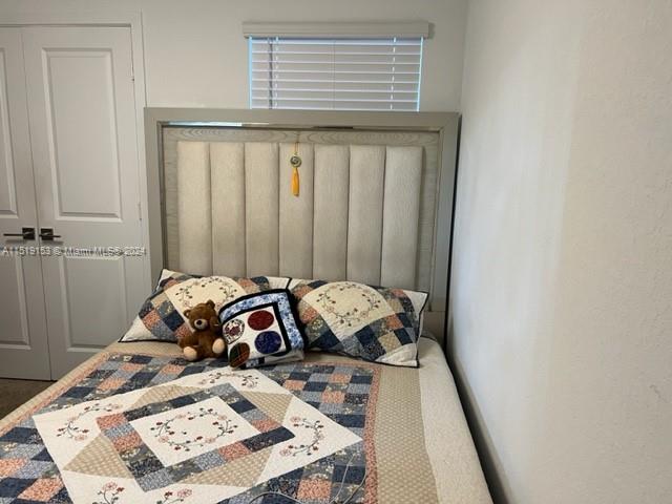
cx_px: 336
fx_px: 505
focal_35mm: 26
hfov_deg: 67.3
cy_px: 252
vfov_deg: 53.1
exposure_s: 1/60
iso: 125
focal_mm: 5.7
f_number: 1.5
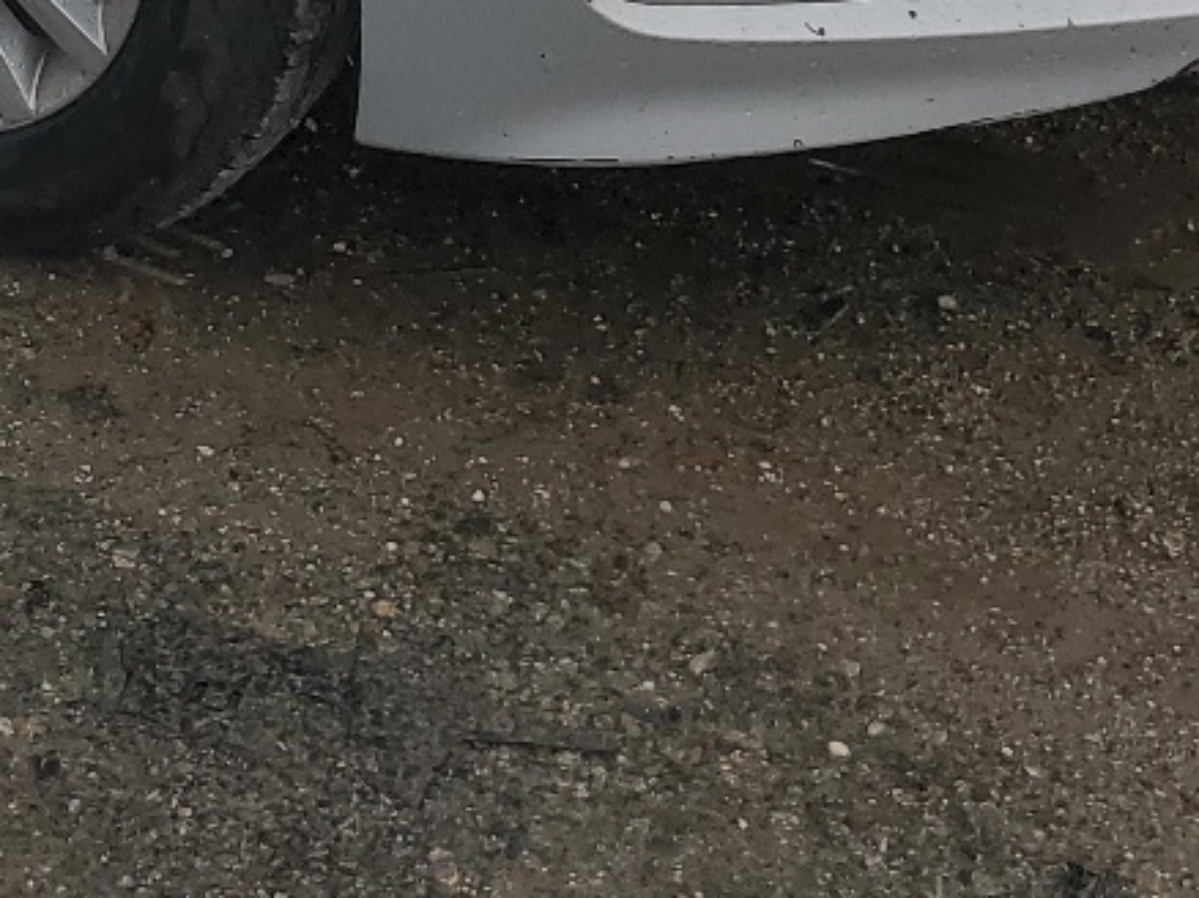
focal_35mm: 95
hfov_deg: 19.1
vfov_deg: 13.8
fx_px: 3289
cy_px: -739
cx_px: -350
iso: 50
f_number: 1.5
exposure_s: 1/1000
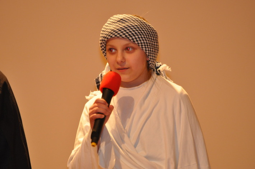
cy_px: 84
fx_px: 2122
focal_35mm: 300
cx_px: 128
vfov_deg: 4.6
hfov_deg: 6.9
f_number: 2.8
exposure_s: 1/80
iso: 800
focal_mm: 200
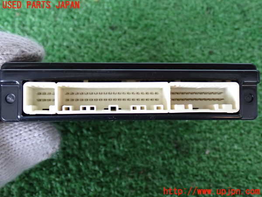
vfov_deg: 32.9
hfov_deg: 42.9
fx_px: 333
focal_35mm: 44
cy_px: 98
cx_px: 131
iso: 400
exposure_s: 1/40
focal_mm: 7.84
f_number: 2.9
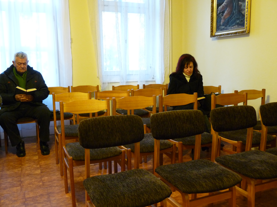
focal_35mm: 34
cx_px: 138
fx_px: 272
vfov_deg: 41.8
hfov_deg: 54.0
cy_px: 104
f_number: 3
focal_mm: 6.1
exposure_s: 1/13
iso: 400
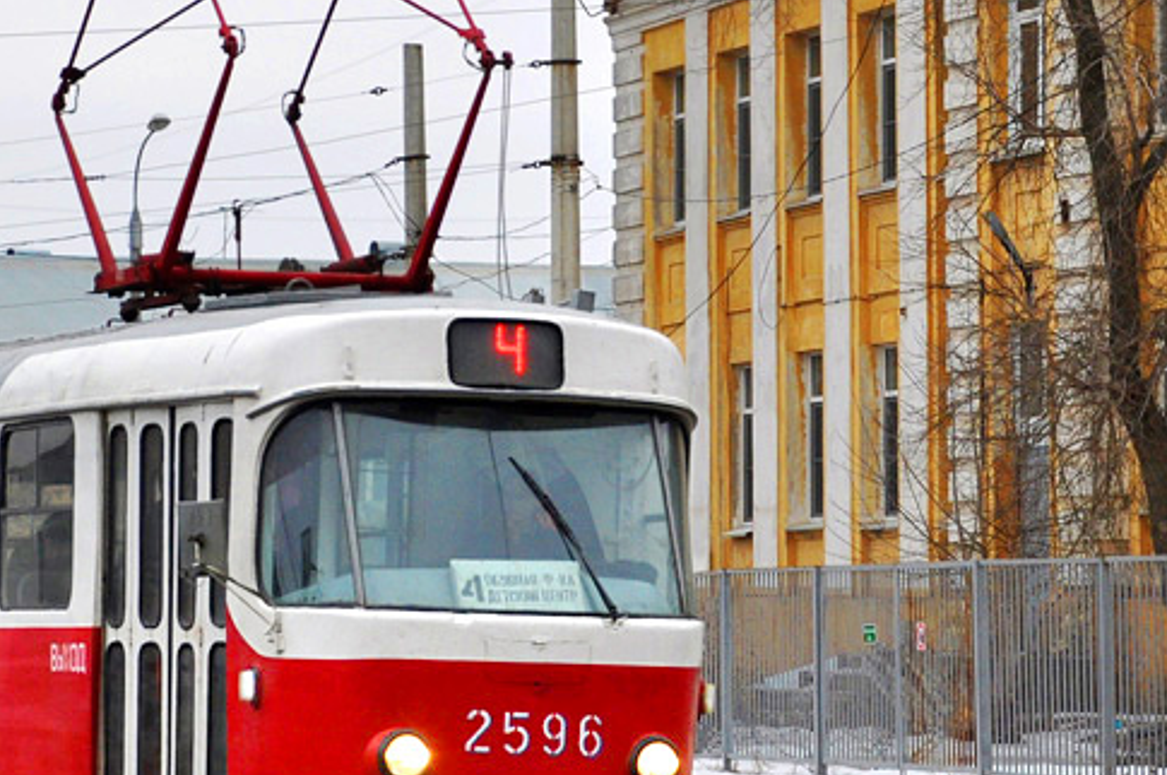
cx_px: 284
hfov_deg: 11.5
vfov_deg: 7.7
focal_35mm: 178
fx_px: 5762
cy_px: 303
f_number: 5.6
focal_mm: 48
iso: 400
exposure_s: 1/250
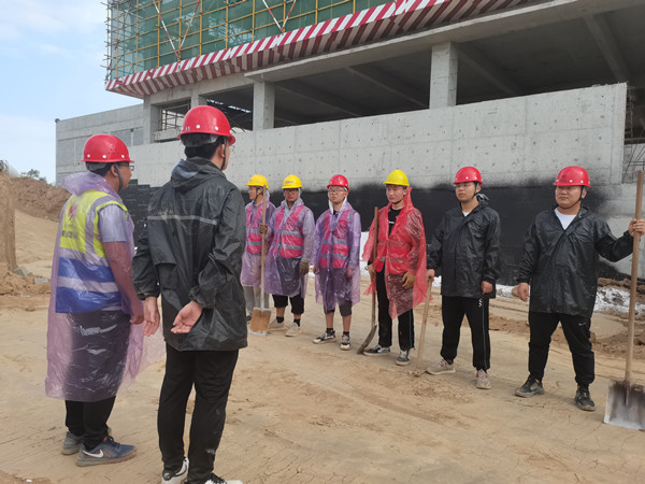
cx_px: 322
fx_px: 484
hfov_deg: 67.3
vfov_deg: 53.1
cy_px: 242
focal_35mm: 26
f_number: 1.8
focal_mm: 5.58
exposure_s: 1/534
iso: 50
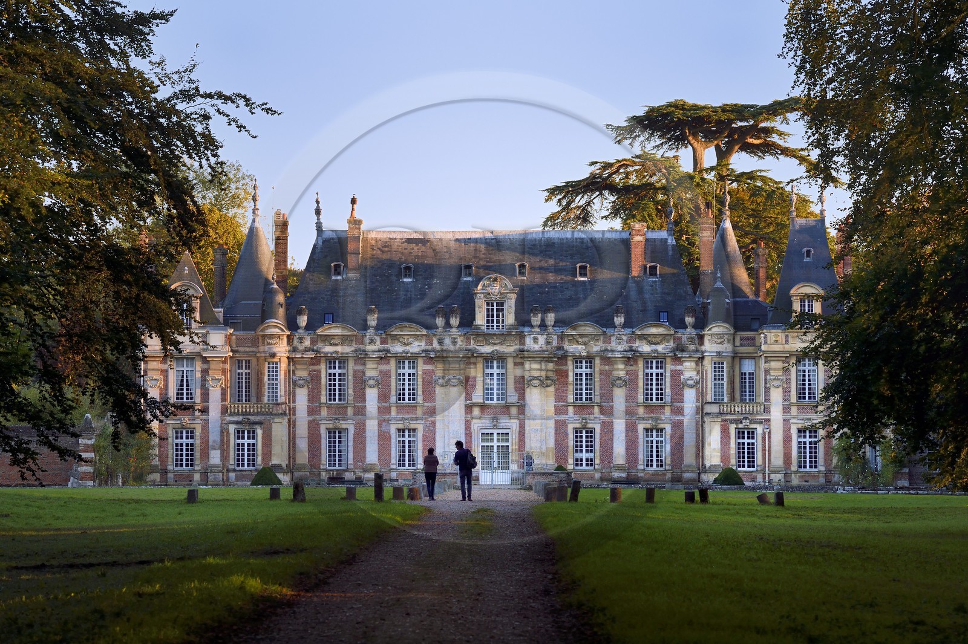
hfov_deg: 10.3
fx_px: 5375
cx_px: 484
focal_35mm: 200
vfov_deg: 6.9
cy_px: 322
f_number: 10
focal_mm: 200
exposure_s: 1/200
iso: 800
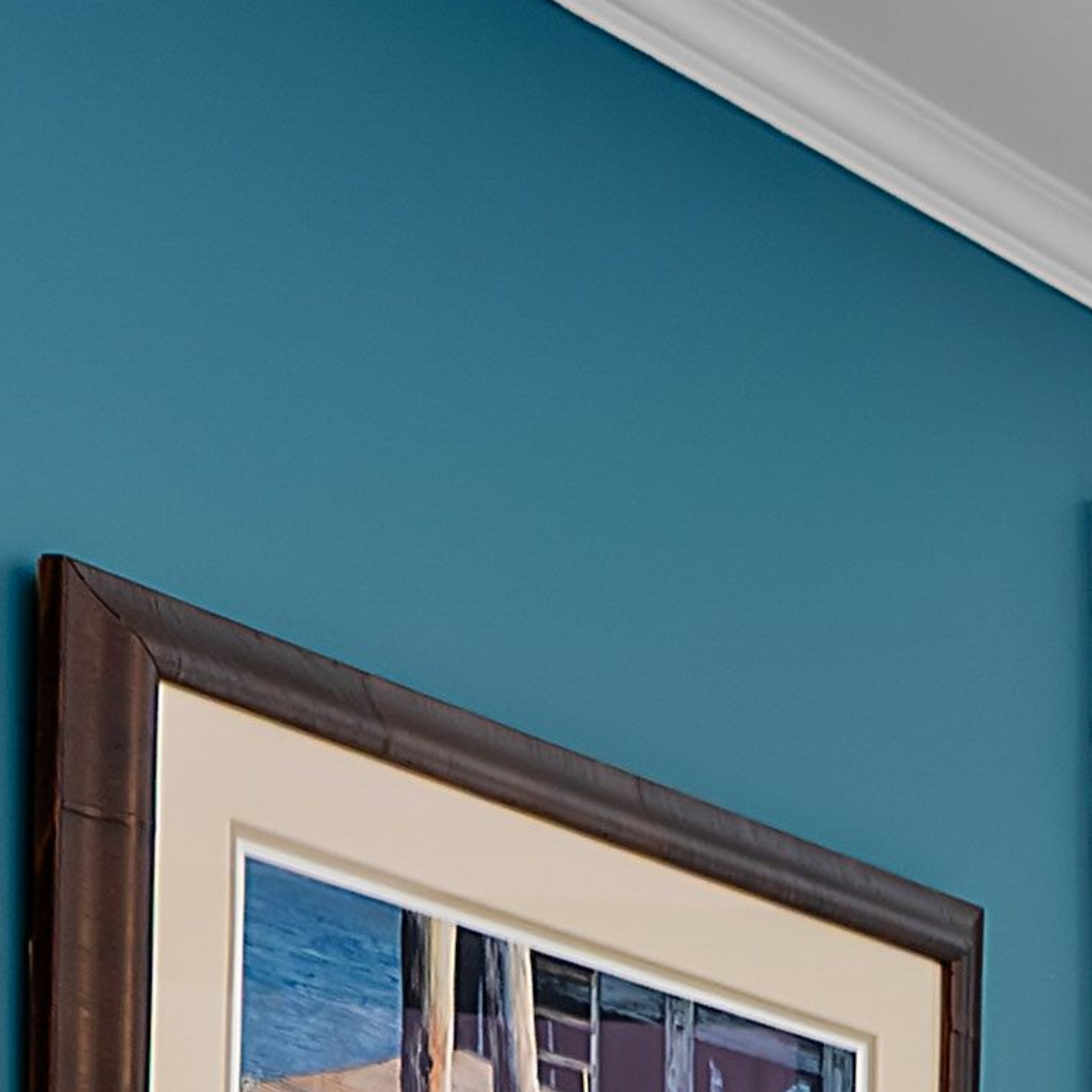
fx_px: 5068
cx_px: 4232
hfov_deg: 8.1
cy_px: 2154
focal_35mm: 142
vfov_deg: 11.2
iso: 125
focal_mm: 16
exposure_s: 1/1.25
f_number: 8
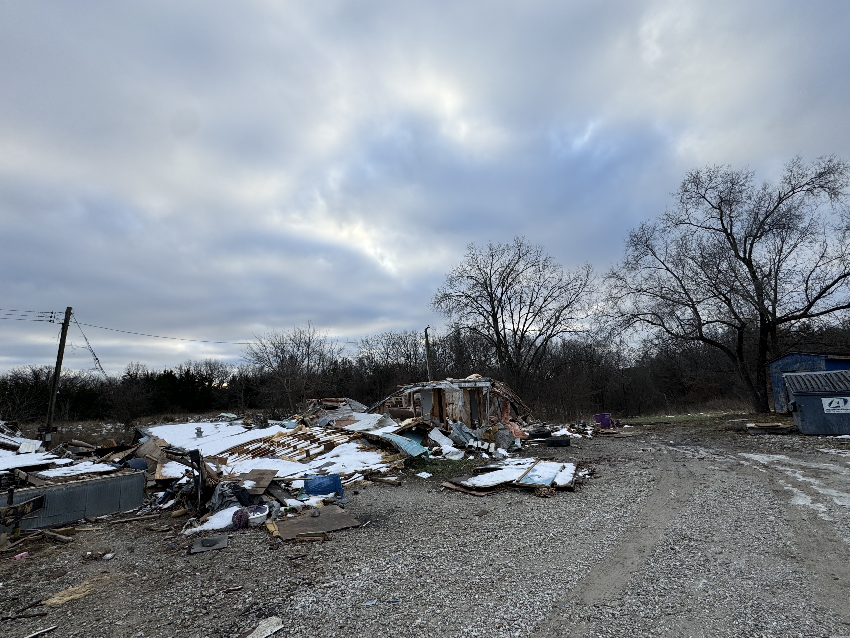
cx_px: 428
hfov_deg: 94.5
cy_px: 326
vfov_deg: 78.1
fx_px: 393
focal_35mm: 16
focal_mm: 2.22
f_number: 2.2
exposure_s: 1/386
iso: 40
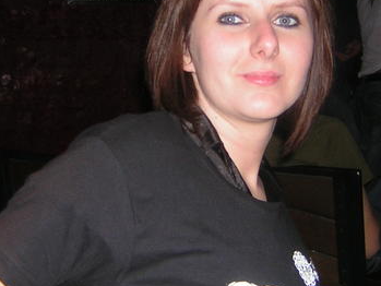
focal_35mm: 66
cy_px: 132
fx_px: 727
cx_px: 225
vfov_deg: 22.3
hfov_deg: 29.3
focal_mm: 4.7
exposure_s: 1/60.1
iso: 50
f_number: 2.6
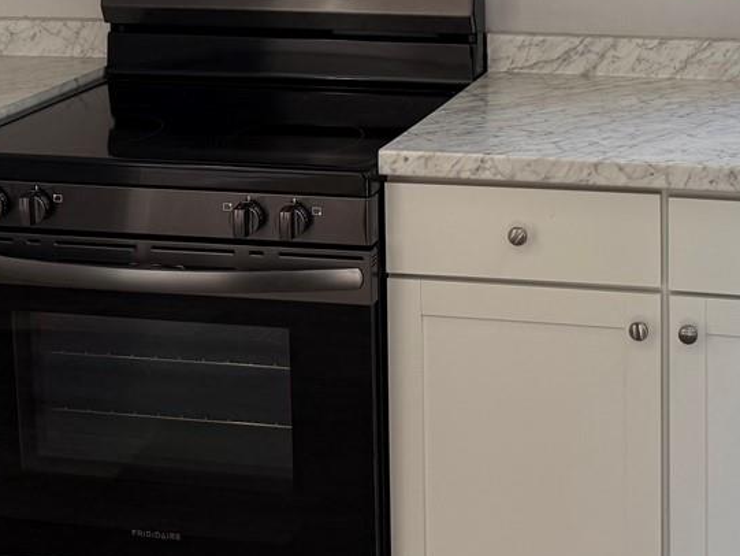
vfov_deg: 19.8
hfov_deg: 26.7
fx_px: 1518
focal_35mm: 71
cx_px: 621
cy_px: -51
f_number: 1.78
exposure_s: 1/245
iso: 80
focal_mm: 6.76
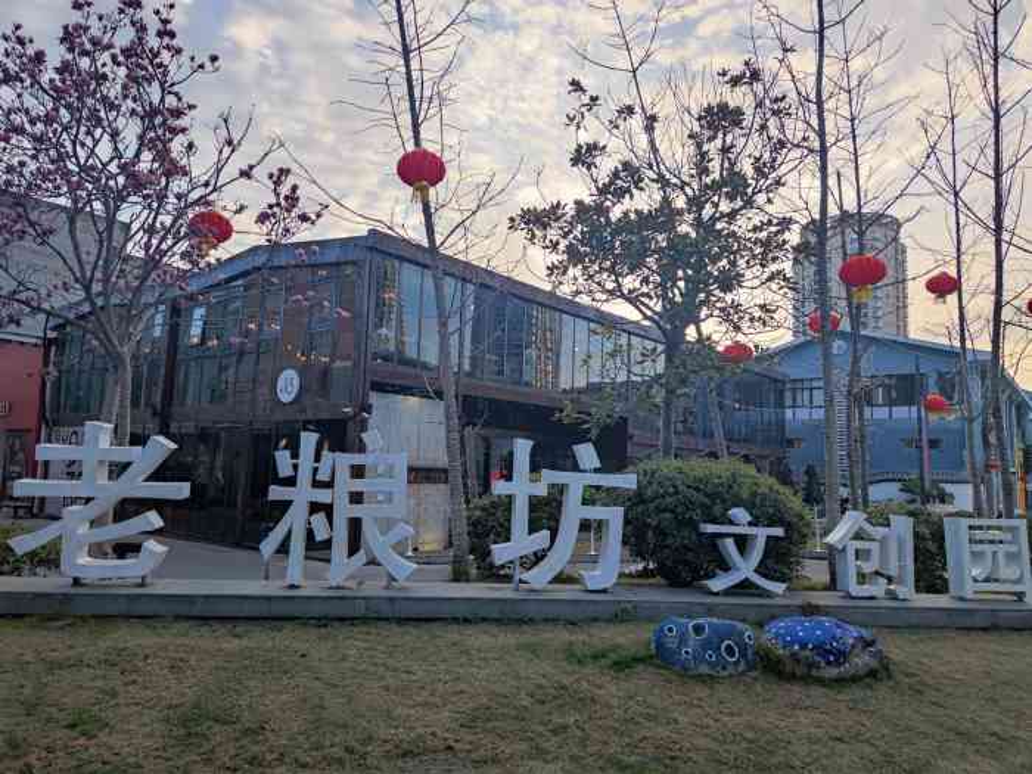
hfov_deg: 69.4
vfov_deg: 54.9
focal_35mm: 25
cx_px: 516
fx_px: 745
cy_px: 387
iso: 50
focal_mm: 6.78
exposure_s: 1/200
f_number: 1.85
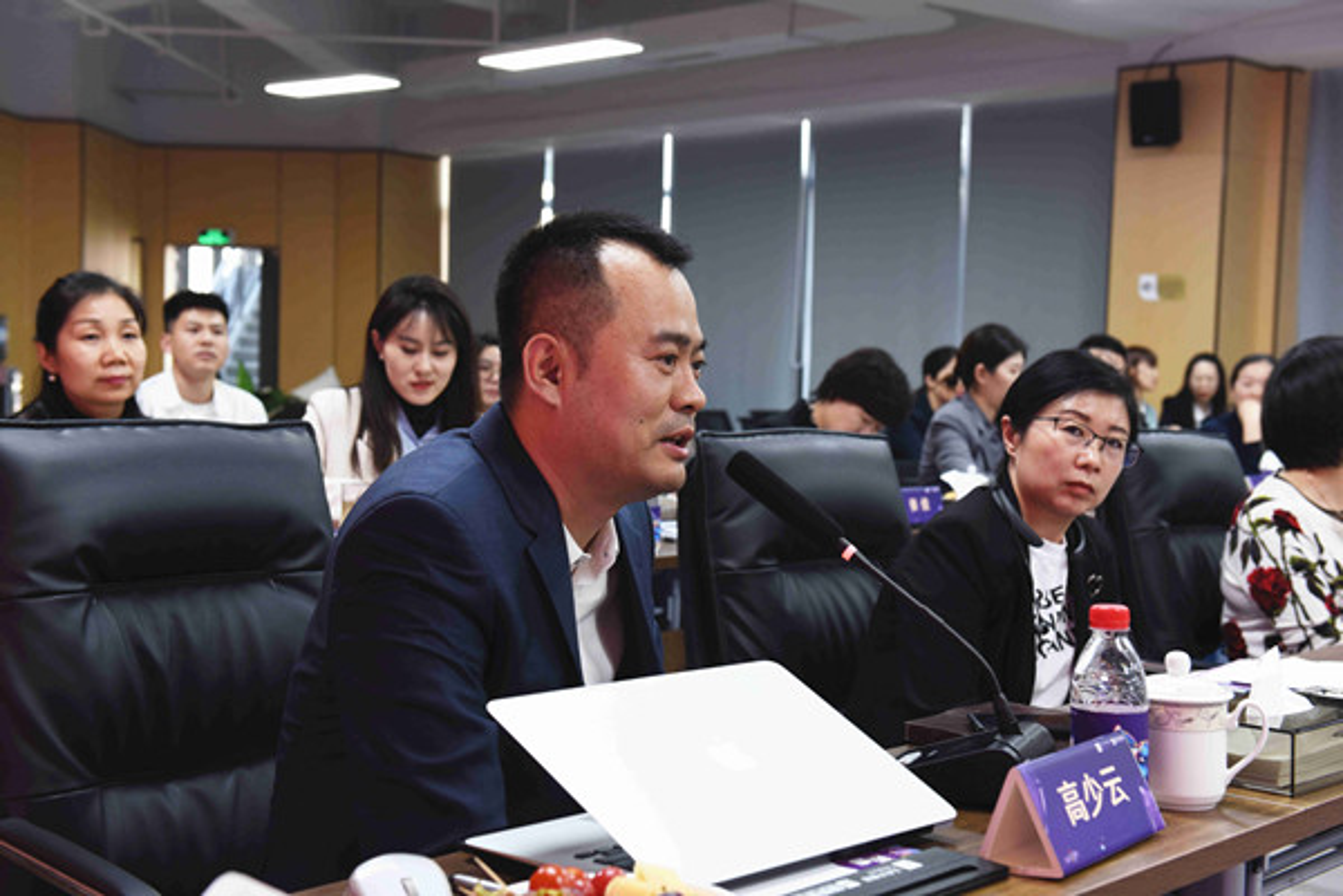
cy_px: 448
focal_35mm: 48
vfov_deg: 28.1
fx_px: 1791
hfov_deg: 41.1
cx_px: 672
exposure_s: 1/60
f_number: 5.6
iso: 560
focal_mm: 48
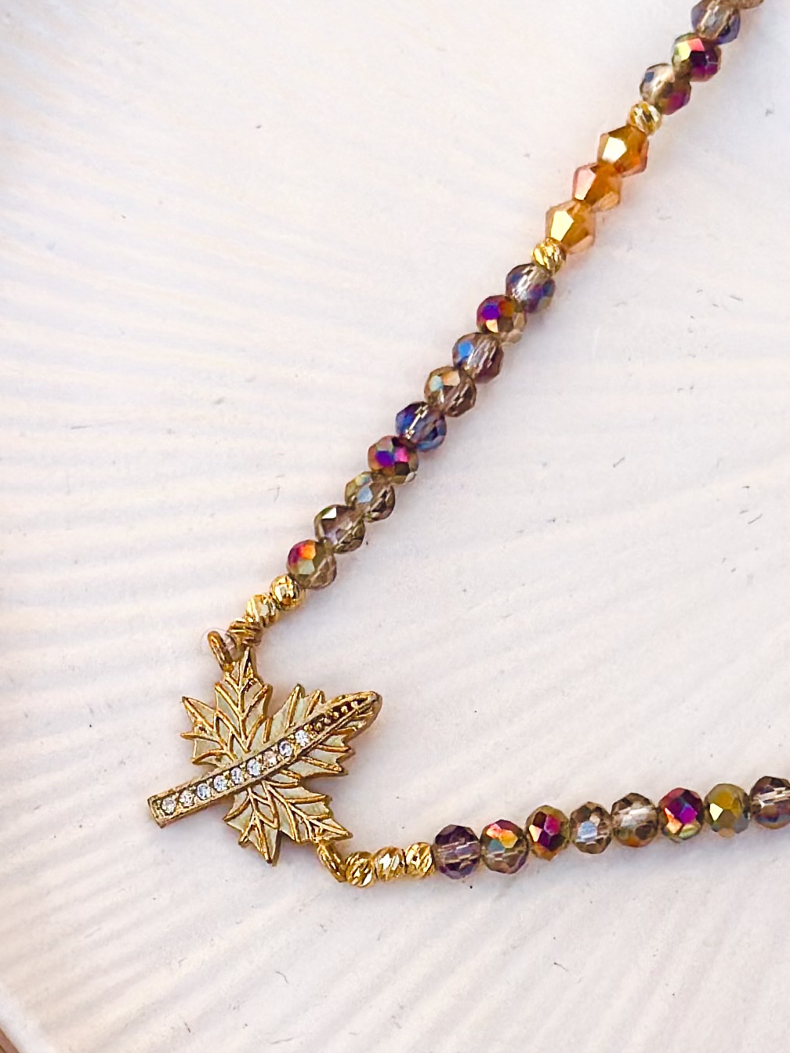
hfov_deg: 10.3
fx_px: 4382
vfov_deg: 13.6
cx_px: 255
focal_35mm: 144
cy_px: 852
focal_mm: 6.86
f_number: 1.78
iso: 80
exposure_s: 1/2667
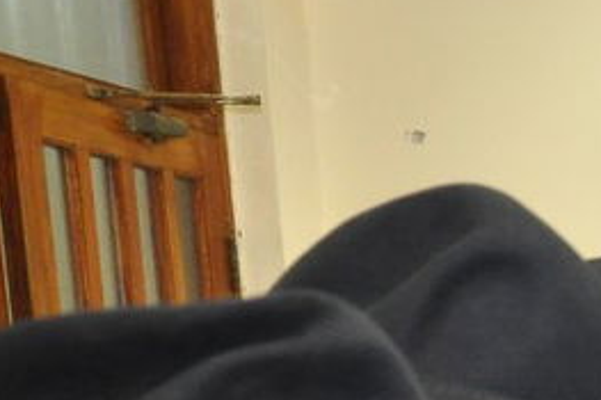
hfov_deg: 10.4
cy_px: 995
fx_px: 2797
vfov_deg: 7.6
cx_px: 1481
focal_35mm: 168
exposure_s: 1/100
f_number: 5
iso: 1250
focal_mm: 21
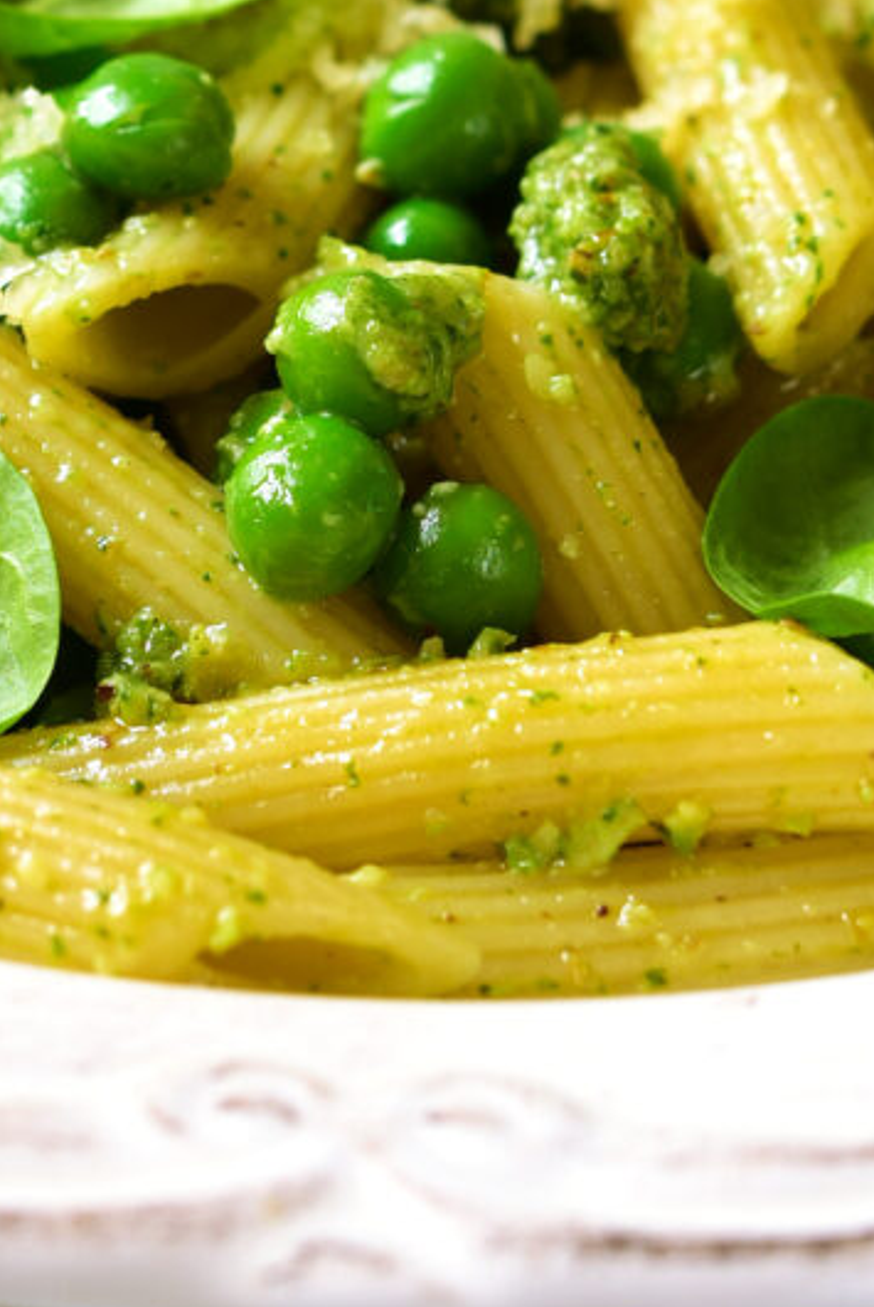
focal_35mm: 203
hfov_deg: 6.8
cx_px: -7
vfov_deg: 10.0
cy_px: -190
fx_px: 7378
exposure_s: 1/10
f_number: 5.6
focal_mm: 60
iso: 200
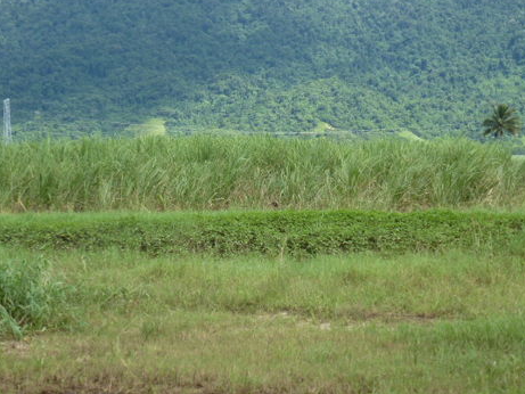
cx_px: 233
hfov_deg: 15.9
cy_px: 165
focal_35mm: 124
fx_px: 1881
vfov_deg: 12.0
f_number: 5
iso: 100
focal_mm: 18.7
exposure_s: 1/200
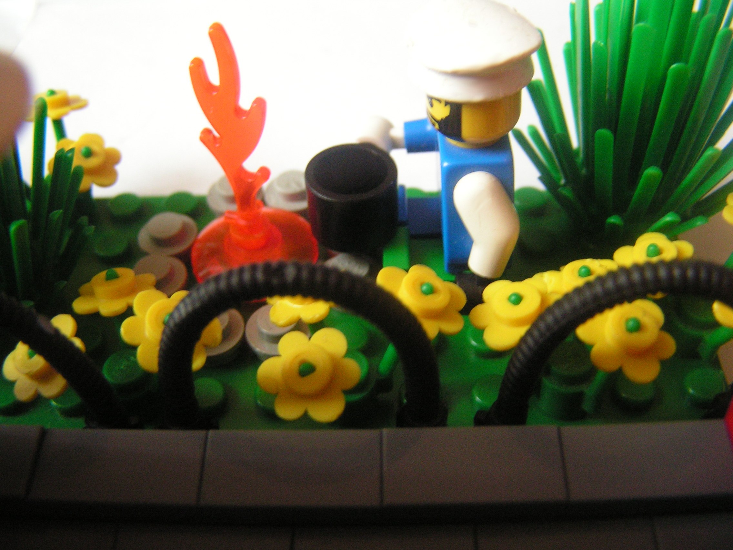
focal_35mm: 38
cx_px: 366
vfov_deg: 37.7
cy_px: 275
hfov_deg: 49.0
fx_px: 805
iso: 200
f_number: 2.8
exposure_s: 1/25
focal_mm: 6.3
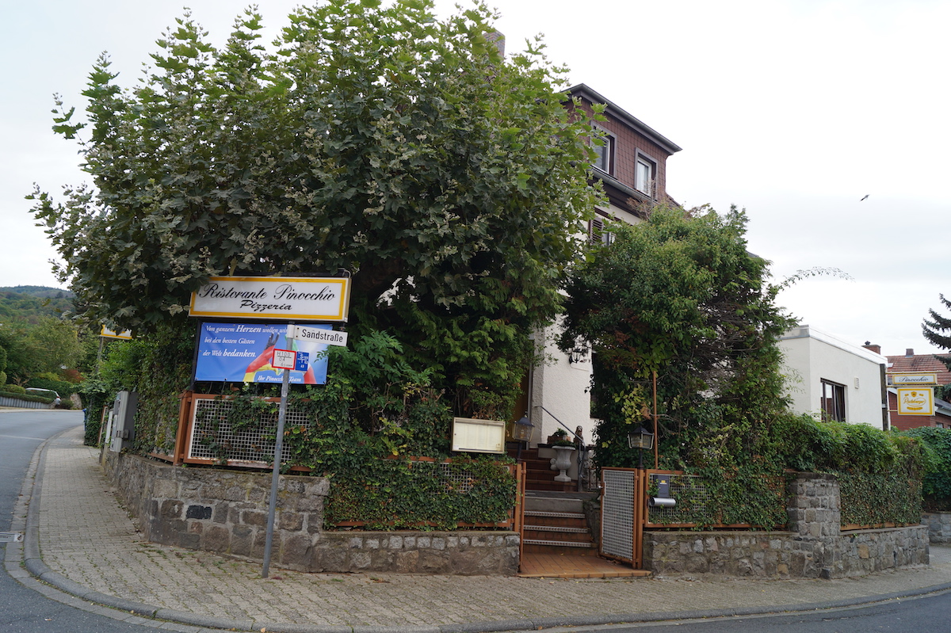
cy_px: 316
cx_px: 476
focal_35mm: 27
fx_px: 713
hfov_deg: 67.4
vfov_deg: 47.9
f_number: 7.1
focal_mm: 18
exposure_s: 1/100
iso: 100
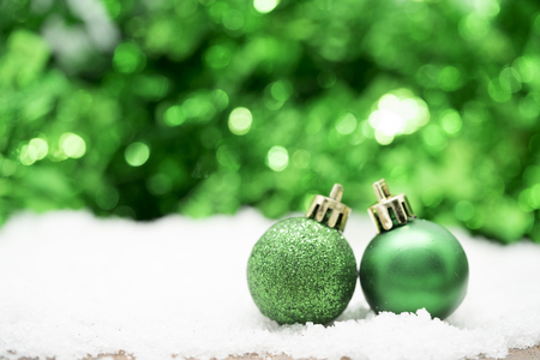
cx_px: 270
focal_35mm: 90
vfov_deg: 15.2
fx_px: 1350
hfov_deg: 22.6
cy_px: 180
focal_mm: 90
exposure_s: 1/40
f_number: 3.5
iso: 100
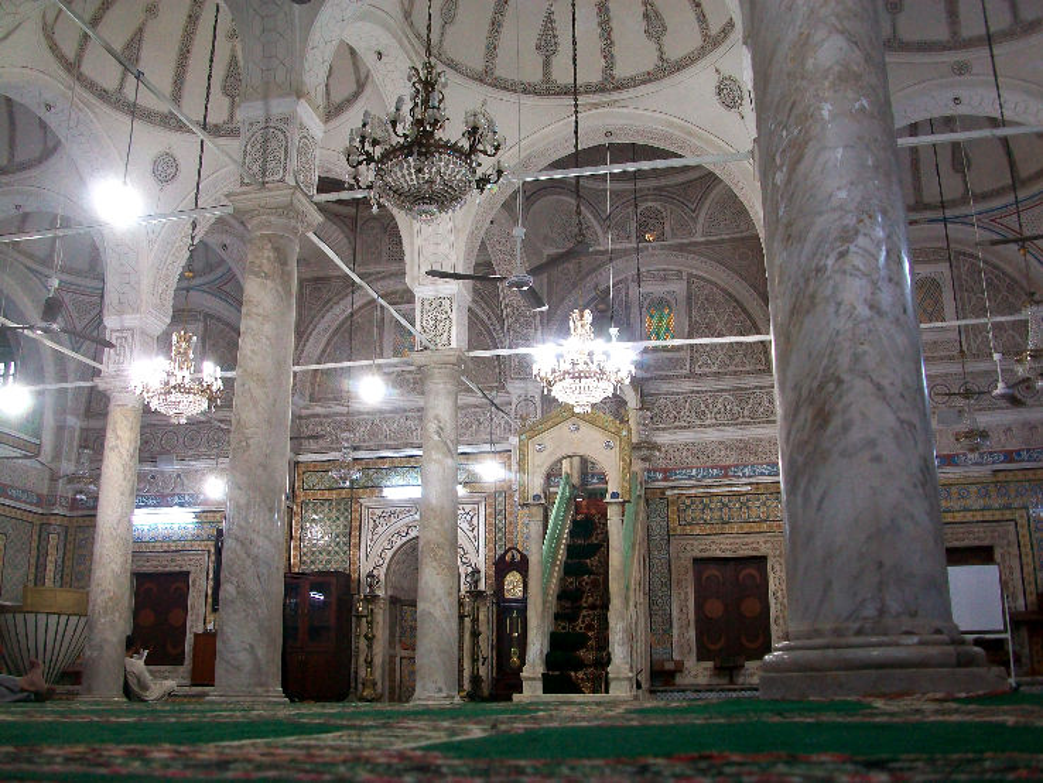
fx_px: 1025
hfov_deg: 53.9
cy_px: 392
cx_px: 522
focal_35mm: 34
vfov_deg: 41.8
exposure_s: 1/15
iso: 160
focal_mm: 5.7
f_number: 2.8
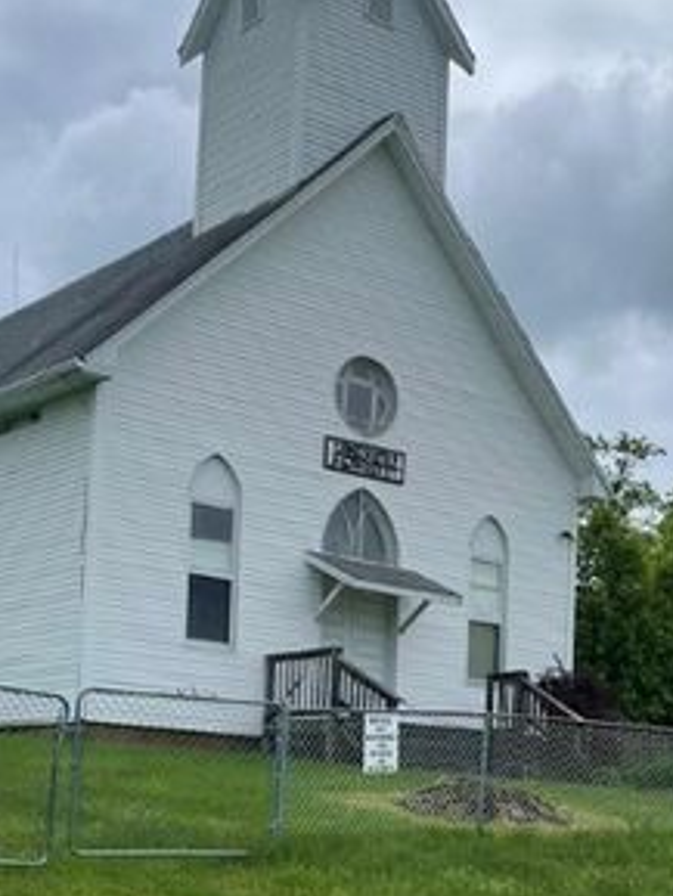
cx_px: 326
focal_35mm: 60
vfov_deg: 31.3
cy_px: 730
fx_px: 1554
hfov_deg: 24.4
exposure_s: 1/6494
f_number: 1.6
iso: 32
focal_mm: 4.2
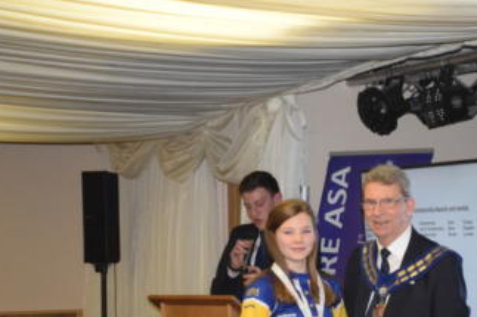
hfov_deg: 16.0
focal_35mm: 128
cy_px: 235
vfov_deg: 10.7
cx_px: 360
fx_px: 1692
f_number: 5.6
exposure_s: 1/60
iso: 3200
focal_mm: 55
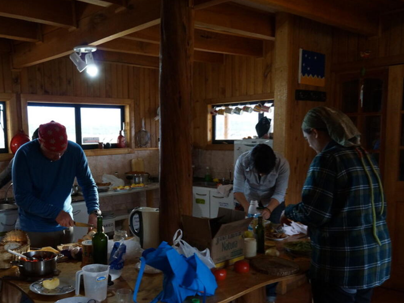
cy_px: 193
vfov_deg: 40.4
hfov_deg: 51.4
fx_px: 408
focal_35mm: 35
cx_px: 127
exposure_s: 1/60
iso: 800
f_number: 4
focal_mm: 16
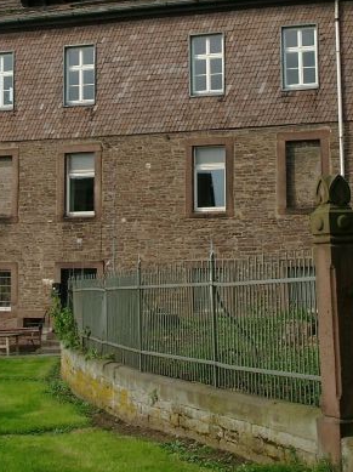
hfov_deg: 20.9
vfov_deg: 27.3
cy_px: 103
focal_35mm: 70
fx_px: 953
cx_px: 213
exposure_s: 1/664
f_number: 4
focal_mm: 7.13
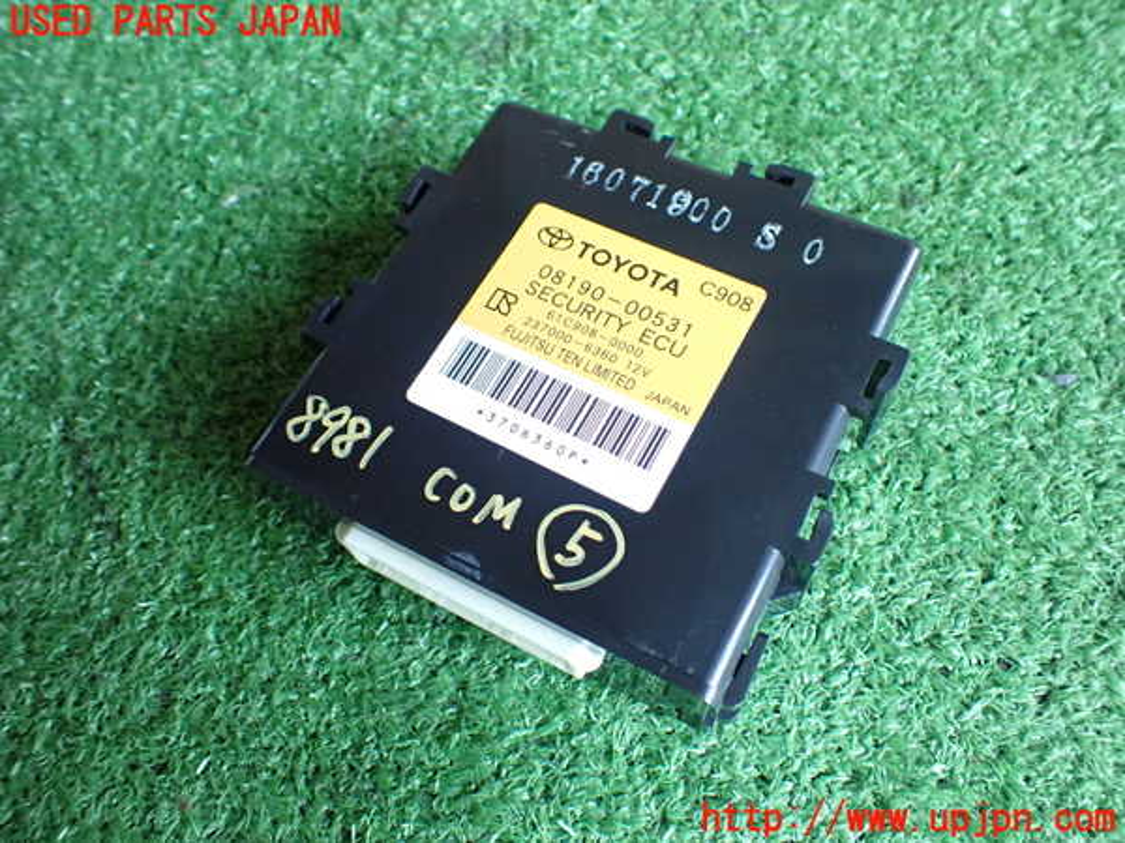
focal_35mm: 30
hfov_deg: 60.0
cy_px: 422
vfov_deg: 46.8
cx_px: 562
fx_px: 975
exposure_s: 1/125
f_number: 2.3
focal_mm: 5.4
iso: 640
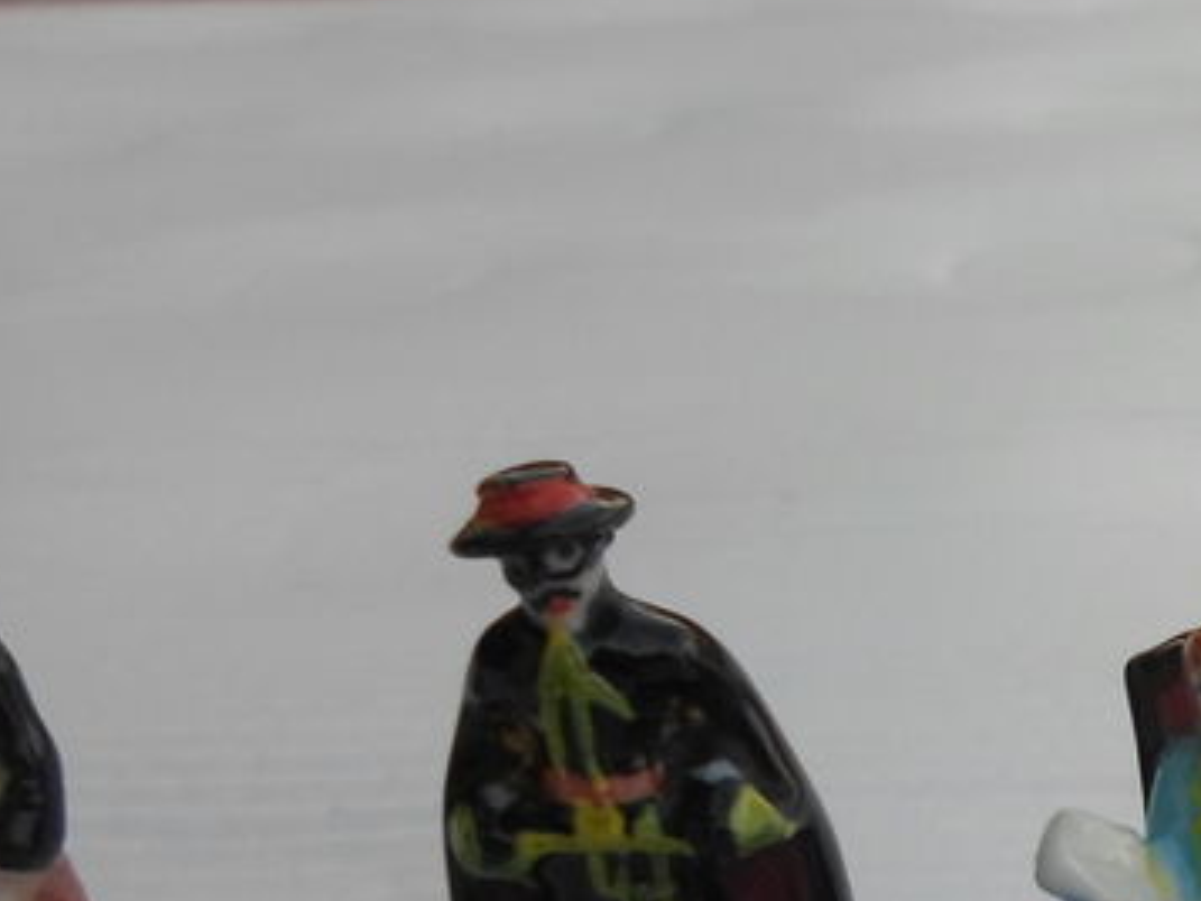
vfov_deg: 19.8
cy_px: 1072
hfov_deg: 25.2
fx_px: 2429
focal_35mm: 70
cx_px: 1413
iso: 80
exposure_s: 1/1000
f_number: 2.5
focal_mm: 4.5
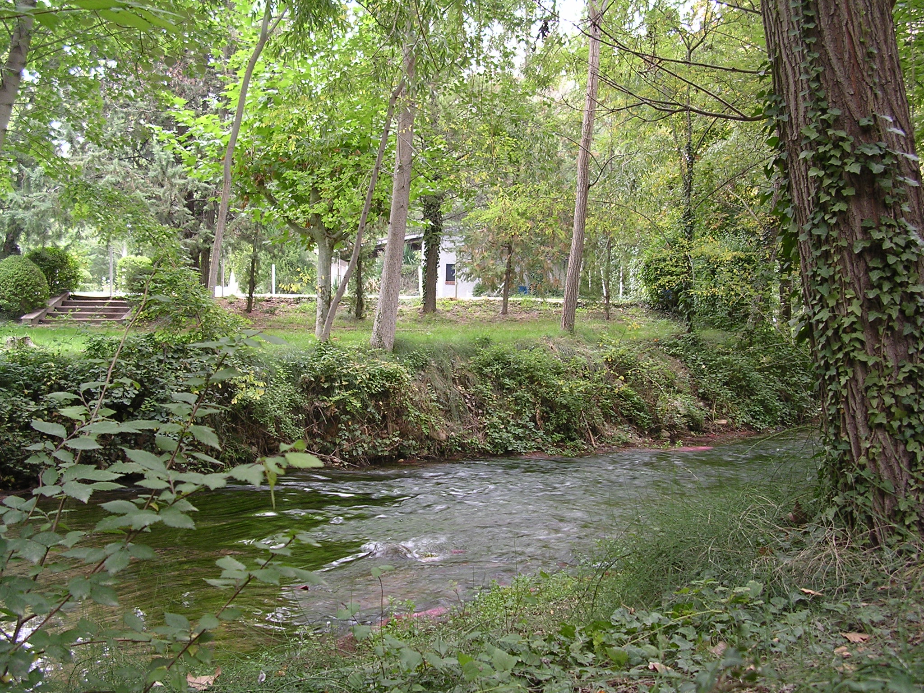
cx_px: 462
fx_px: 1014
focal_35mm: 38
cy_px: 346
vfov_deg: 37.7
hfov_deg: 49.0
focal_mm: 5.8
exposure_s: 1/23.3
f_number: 2.8
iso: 100
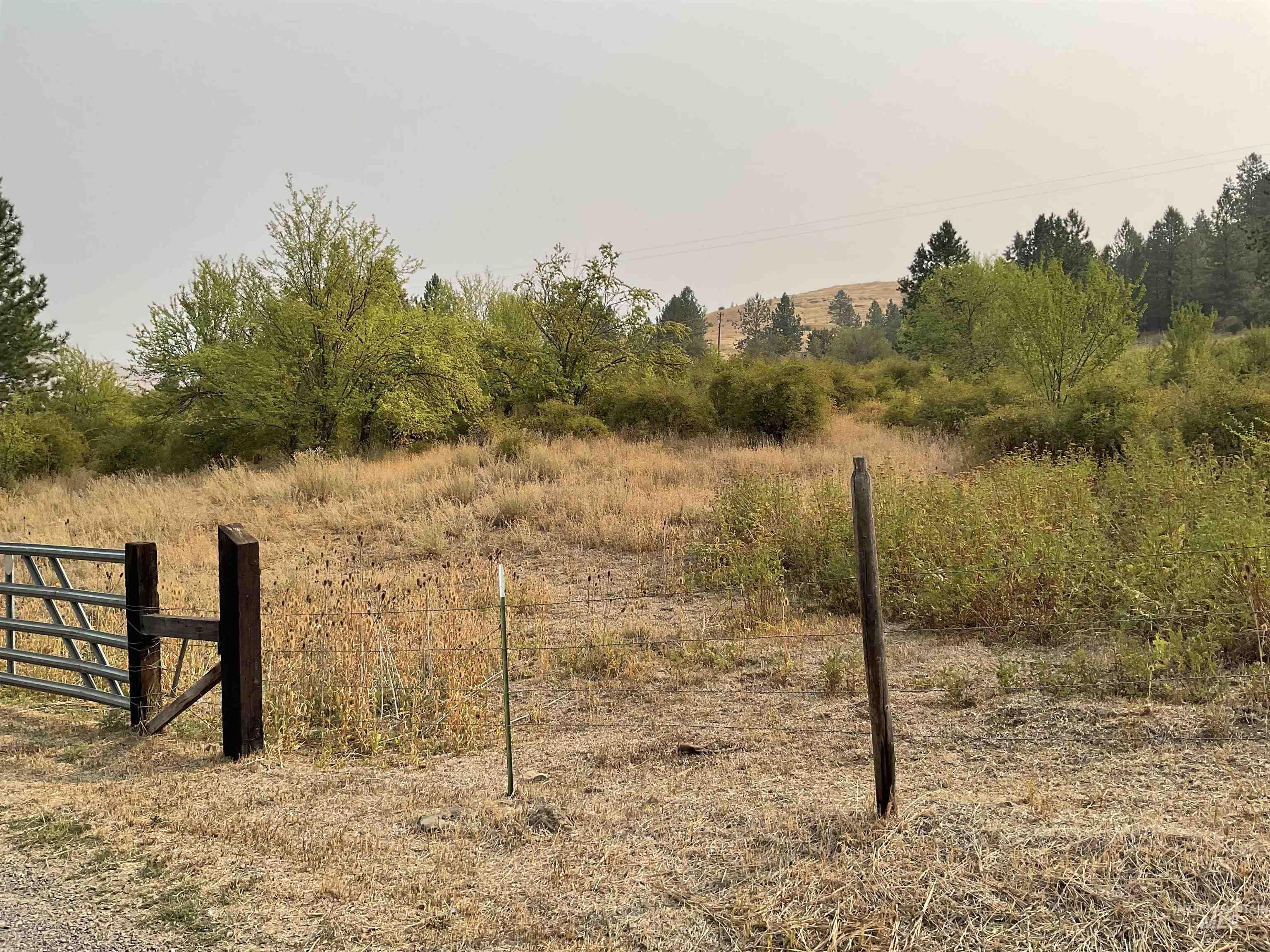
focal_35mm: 29
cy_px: 476
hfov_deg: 61.7
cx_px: 635
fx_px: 1064
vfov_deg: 48.2
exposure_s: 1/1534
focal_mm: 3
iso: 16
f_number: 1.8
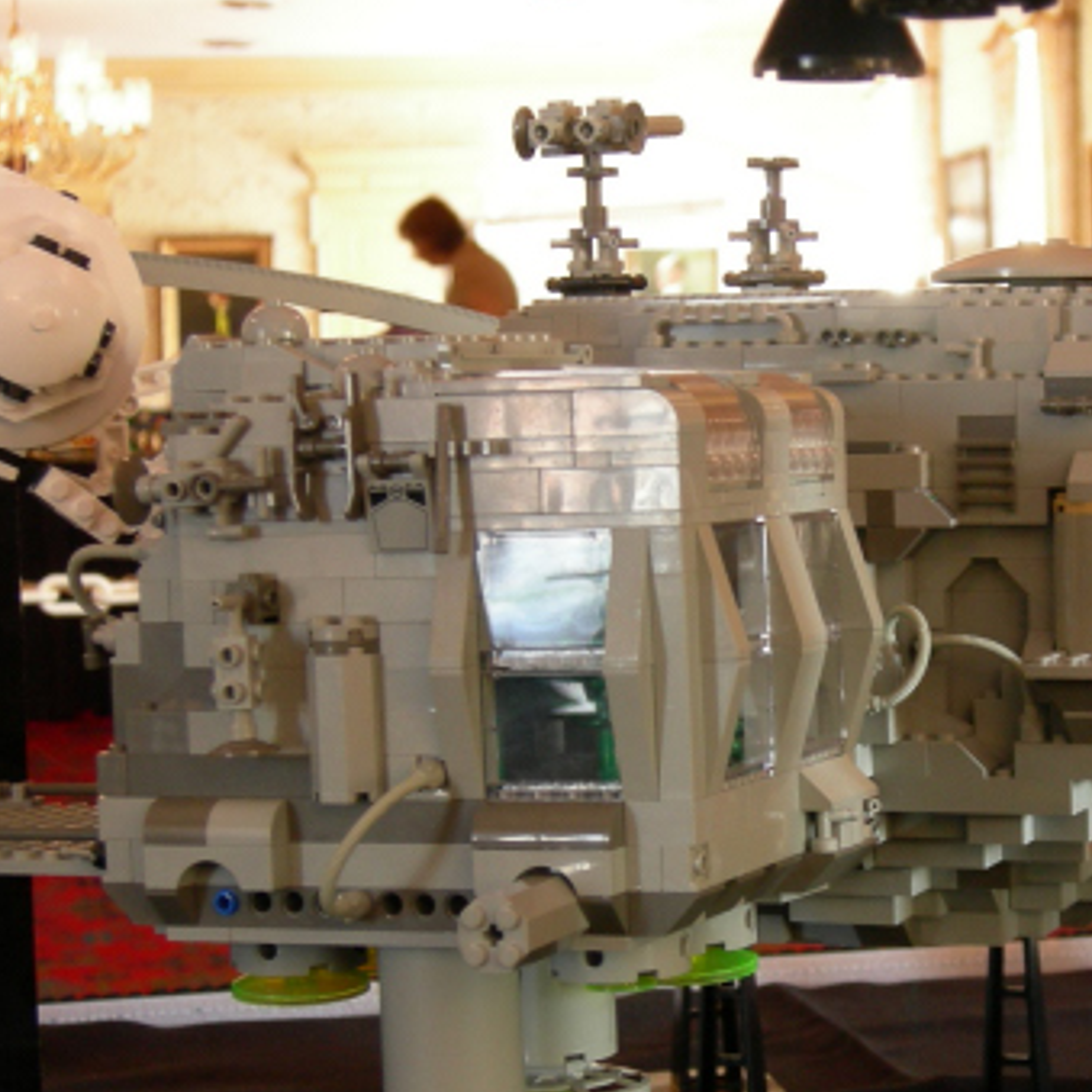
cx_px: 912
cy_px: 631
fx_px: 3391
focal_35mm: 95
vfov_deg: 18.3
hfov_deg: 18.1
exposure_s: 1/3.9
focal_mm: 11.9
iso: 171
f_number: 3.3
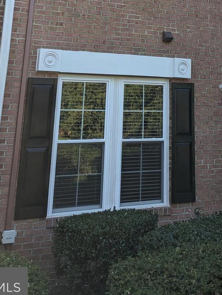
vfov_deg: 30.2
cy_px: -40
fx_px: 478
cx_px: 175
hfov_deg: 25.7
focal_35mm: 56
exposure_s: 1/488
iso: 42
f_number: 1.85
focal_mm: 6.81
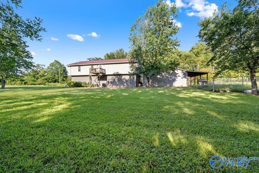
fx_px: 101
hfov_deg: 104.2
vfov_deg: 81.2
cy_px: 86
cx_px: 130
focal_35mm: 14
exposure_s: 1/320
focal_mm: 14
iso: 2000
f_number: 16
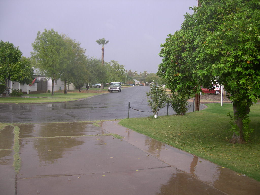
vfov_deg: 37.7
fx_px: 285
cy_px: 98
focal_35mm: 38
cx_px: 130
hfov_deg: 49.0
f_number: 2.8
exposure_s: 1/32.8
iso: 100
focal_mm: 8
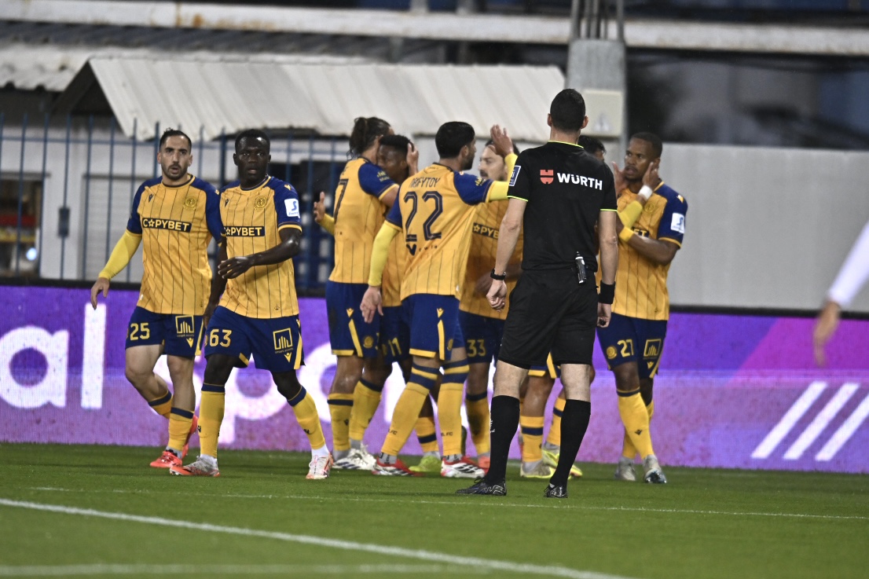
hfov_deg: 5.2
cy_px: 290
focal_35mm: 400
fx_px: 9653
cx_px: 434
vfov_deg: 3.4
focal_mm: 400
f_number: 2.8
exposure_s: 1/1000
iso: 1600
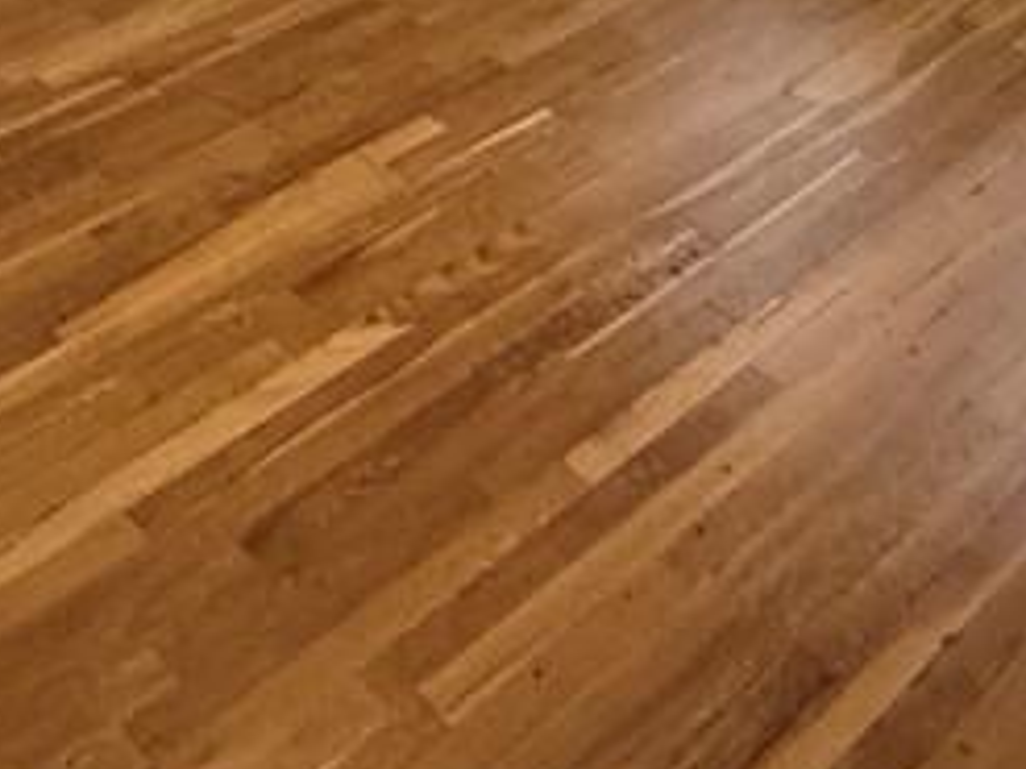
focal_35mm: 58
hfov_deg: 32.5
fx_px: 1718
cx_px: 233
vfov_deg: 21.9
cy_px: -303
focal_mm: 2.22
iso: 320
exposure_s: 1/120
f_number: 2.2
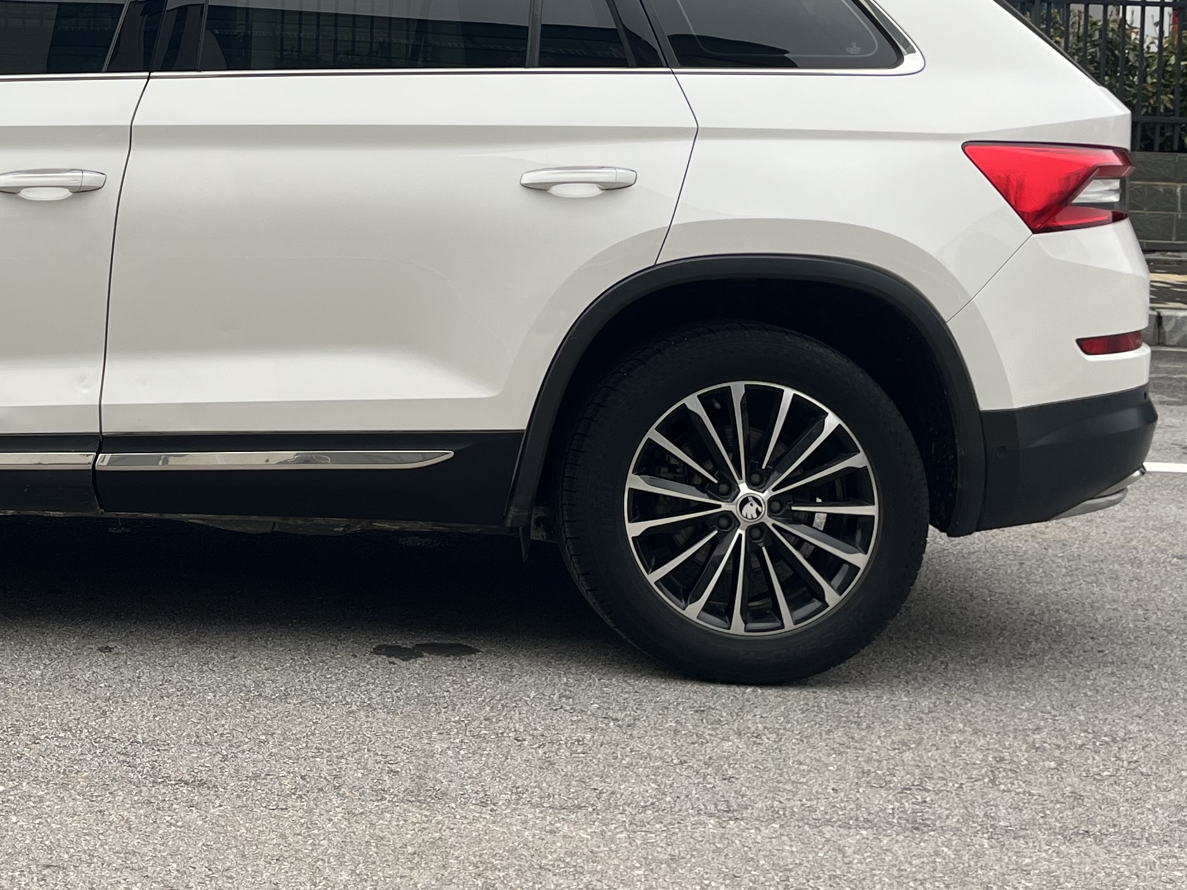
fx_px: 1920
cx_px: 99
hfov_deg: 32.5
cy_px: 81
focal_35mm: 56
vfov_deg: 25.3
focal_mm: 5.1
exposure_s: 1/256
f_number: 1.6
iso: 40
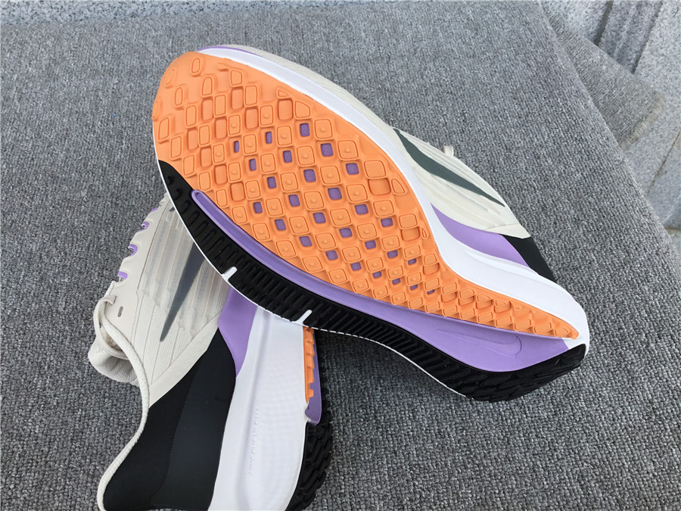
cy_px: 256
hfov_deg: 58.4
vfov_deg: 45.4
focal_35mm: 31
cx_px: 340
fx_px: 610
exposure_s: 1/233
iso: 25
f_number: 2.4
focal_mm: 3.3
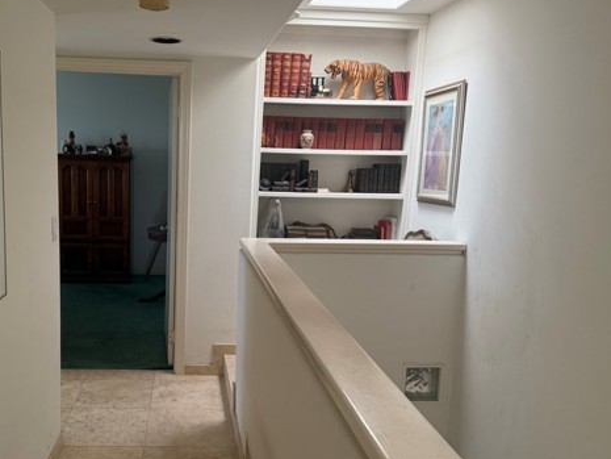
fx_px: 583
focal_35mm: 33
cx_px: 208
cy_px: 254
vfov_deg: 42.9
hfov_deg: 54.3
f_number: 1.78
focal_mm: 6.76
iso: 200
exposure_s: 1/183
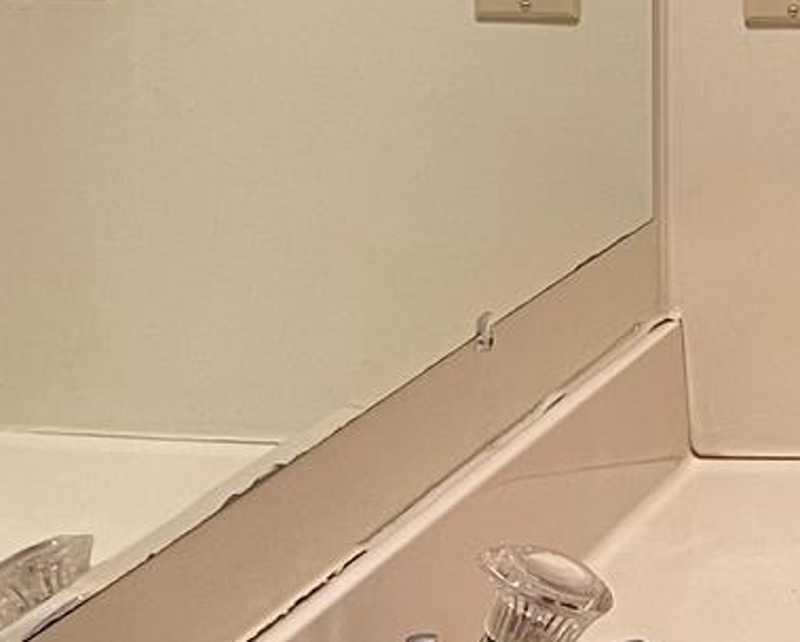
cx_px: 1444
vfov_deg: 11.0
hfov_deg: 12.8
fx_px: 3247
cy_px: -188
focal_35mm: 137
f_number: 1.6
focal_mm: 5.1
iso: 160
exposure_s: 1/60
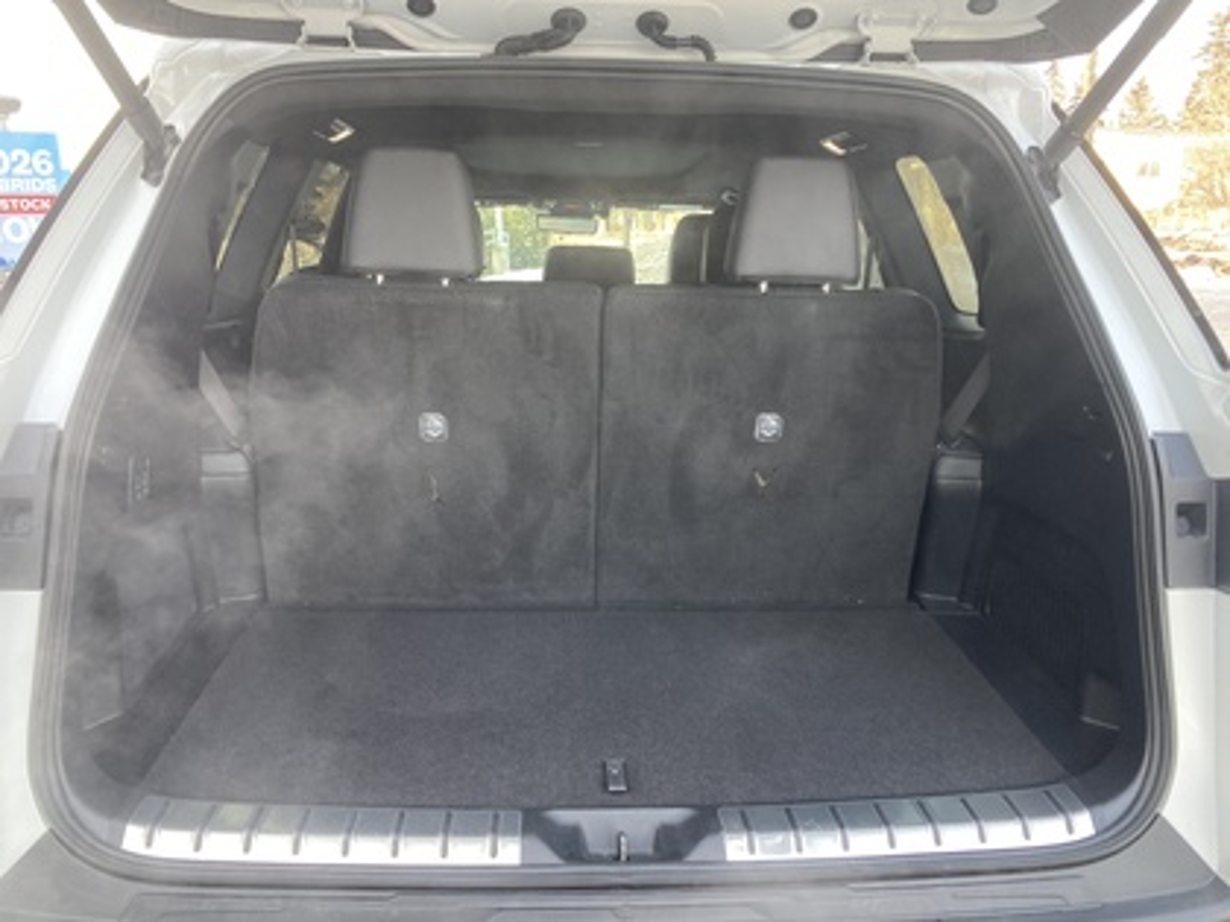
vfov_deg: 49.7
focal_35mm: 28
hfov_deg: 63.4
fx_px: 995
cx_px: 615
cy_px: 461
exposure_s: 1/121
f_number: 1.8
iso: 80
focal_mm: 3.99
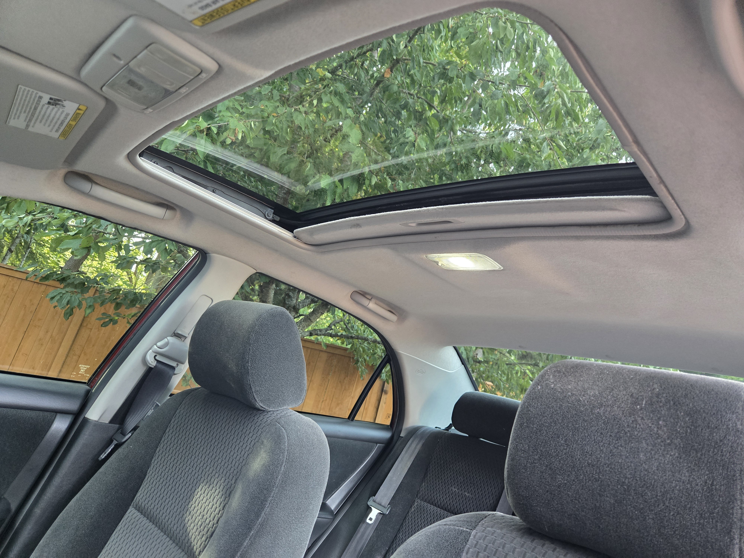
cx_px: 372
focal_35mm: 23
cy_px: 279
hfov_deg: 73.9
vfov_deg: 58.9
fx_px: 494
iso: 800
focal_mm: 5.4
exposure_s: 1/120
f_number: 1.8
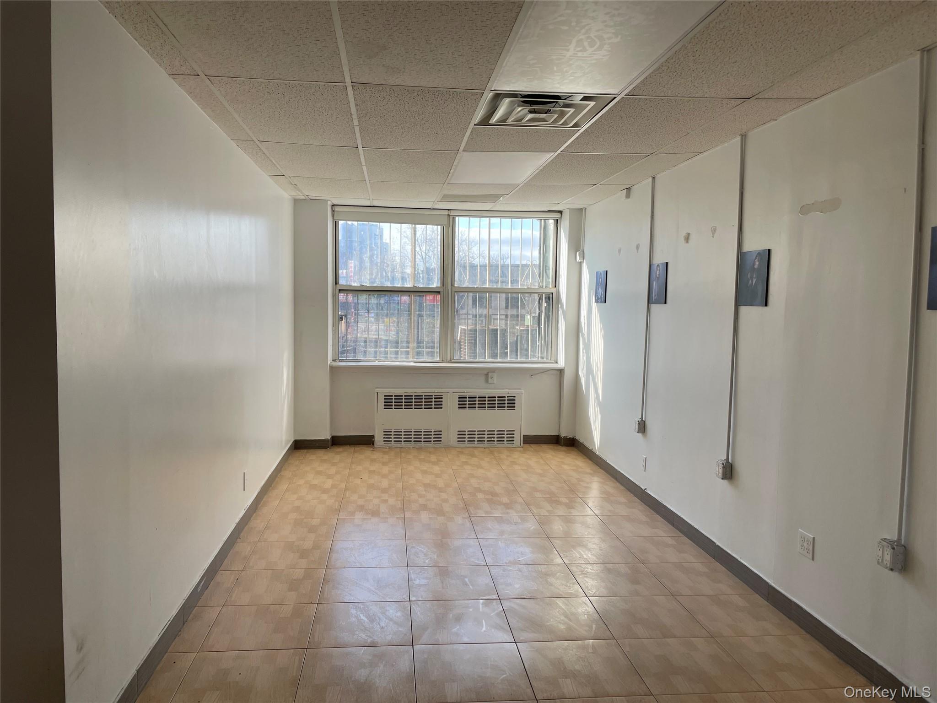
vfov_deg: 53.1
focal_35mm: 26
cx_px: 468
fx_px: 704
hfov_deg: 67.3
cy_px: 352
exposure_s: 1/296
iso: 32
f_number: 1.6
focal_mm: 4.2
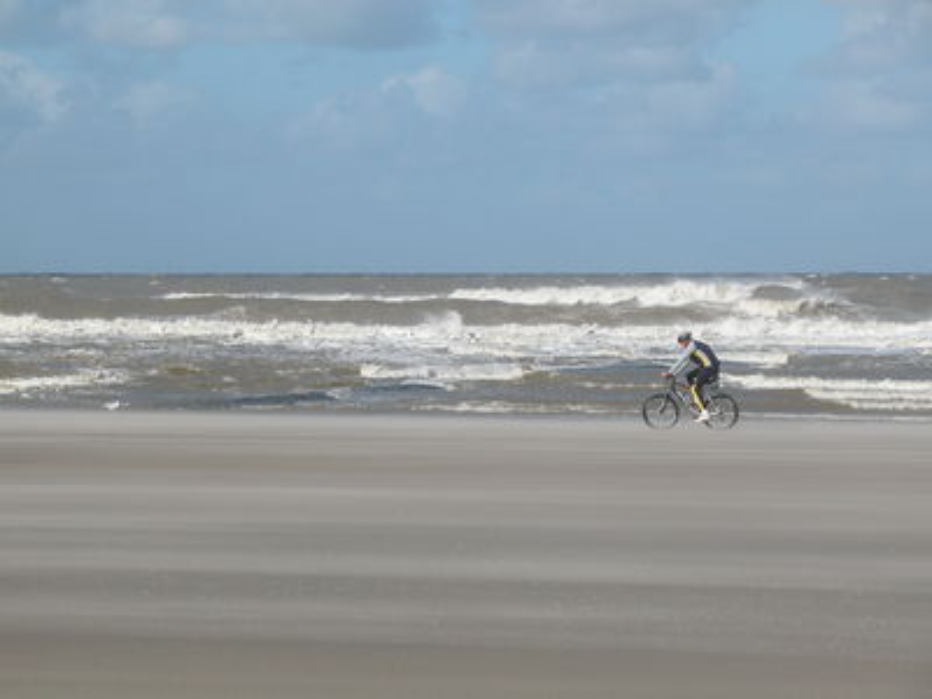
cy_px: 350
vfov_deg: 9.3
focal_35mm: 159
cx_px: 466
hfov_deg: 12.4
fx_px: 4281
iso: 100
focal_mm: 41.1
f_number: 6.2
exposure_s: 1/545
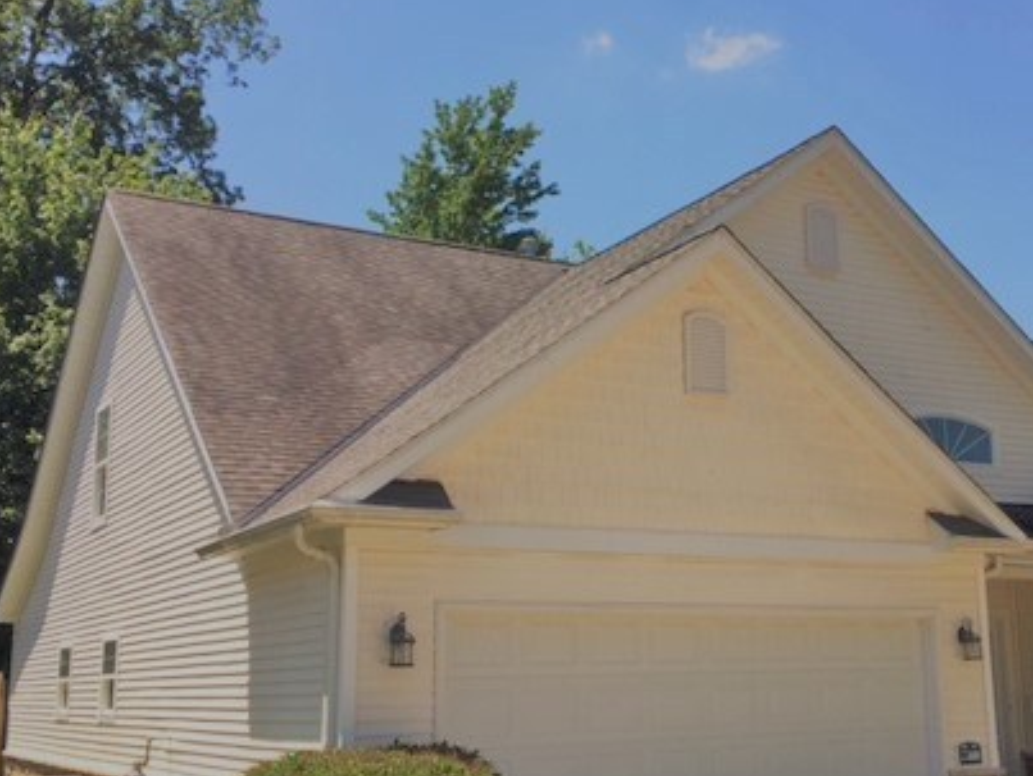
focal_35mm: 46
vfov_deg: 31.5
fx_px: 1374
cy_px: 425
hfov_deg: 40.7
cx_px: 684
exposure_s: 1/1522
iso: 32
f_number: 2.2
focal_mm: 4.15
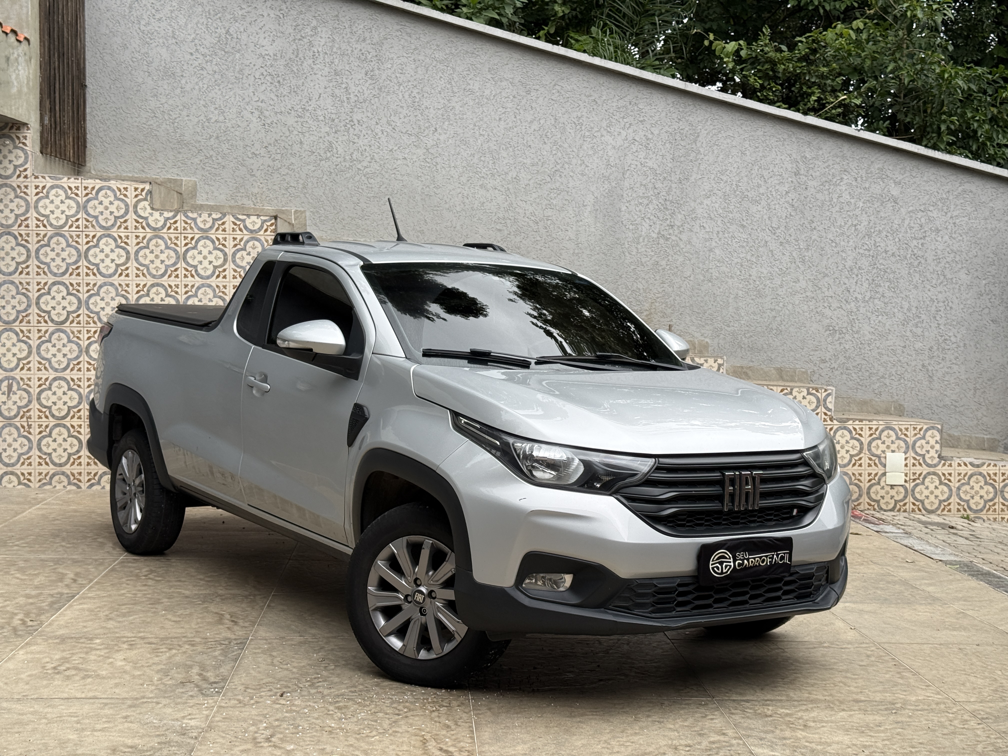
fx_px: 1398
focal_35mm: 48
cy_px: 378
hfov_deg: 39.7
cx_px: 504
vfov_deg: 30.3
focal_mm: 6.76
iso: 80
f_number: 1.78
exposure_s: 1/625
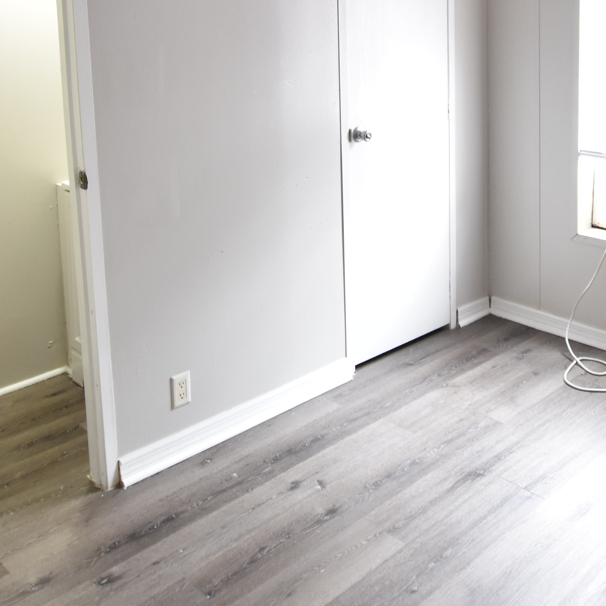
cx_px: 420
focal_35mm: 38
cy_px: 97
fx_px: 753
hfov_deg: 43.0
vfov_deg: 41.4
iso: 800
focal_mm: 10
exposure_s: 1/15
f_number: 3.5
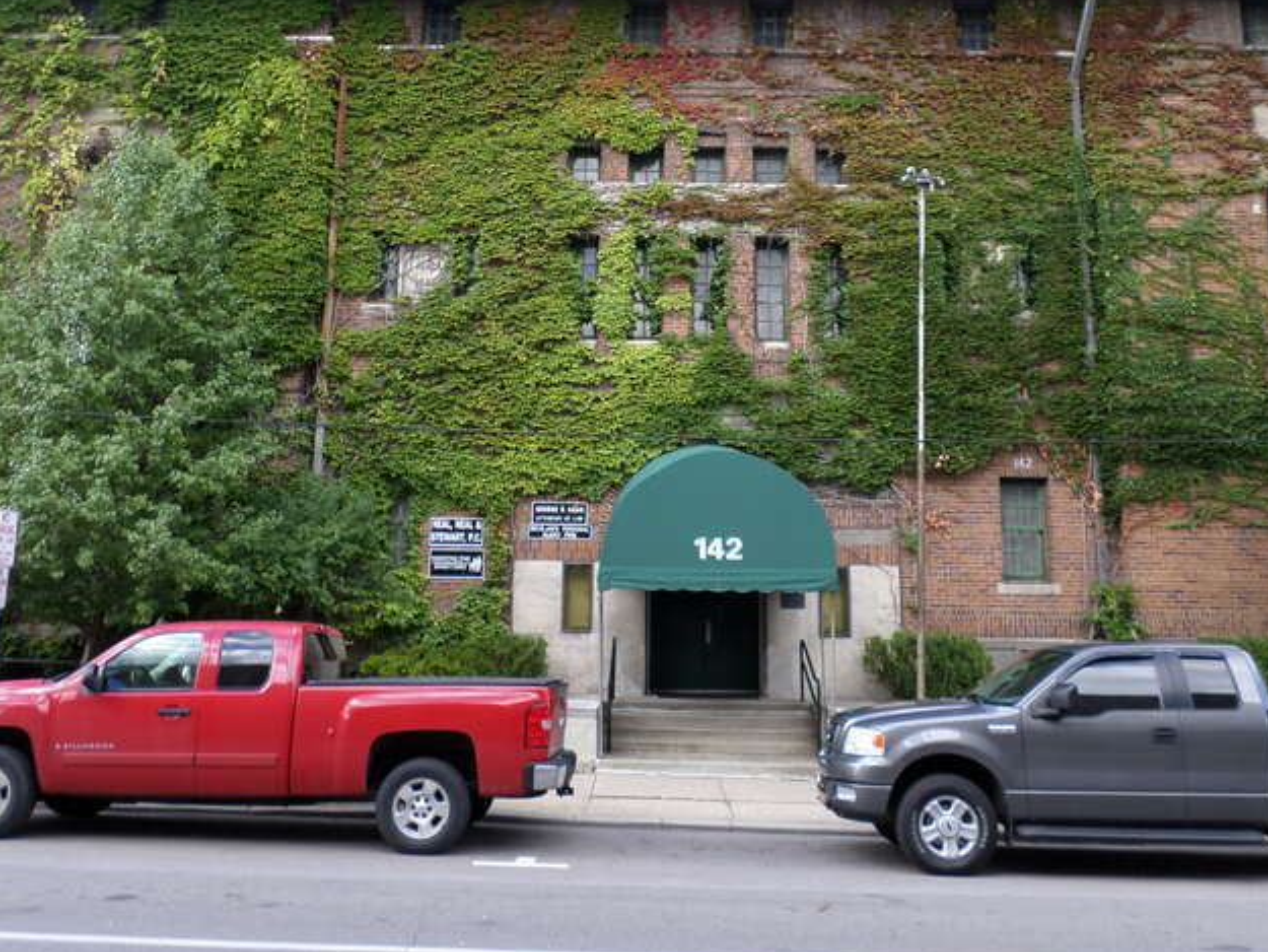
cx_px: 645
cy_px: 355
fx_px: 1172
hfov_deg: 56.8
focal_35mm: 32
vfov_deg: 43.8
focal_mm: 4.5
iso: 80
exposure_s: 1/180
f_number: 2.5
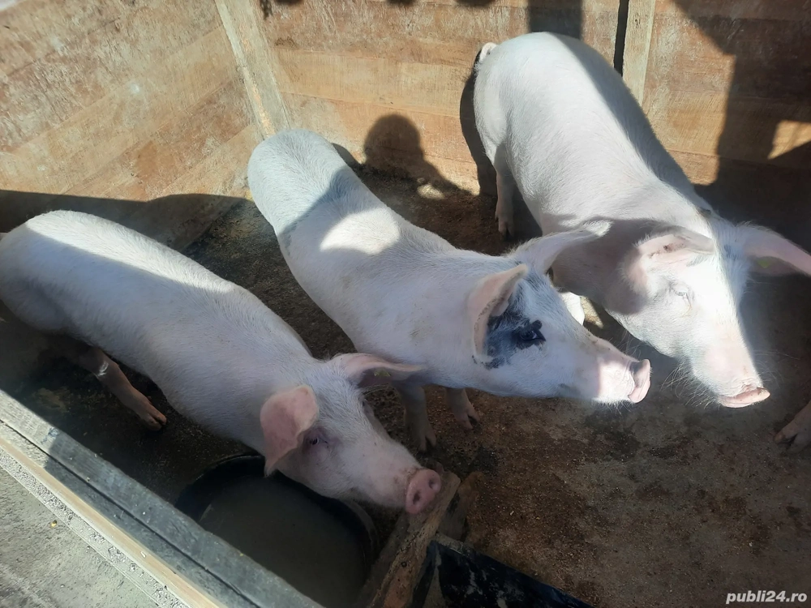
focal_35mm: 25
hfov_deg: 69.4
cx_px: 406
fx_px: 586
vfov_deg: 54.9
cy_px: 304
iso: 32
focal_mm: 4.6
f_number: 2
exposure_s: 1/654
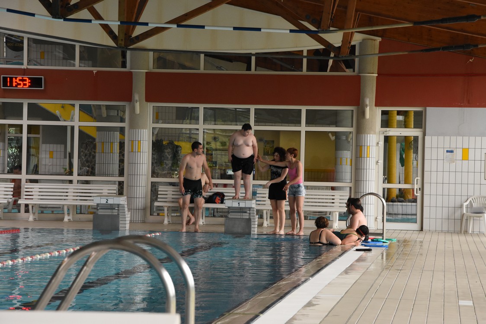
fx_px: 1620
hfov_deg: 17.1
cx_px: 243
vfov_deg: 11.4
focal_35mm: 120
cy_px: 162
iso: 1600
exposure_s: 1/200
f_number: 9
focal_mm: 80
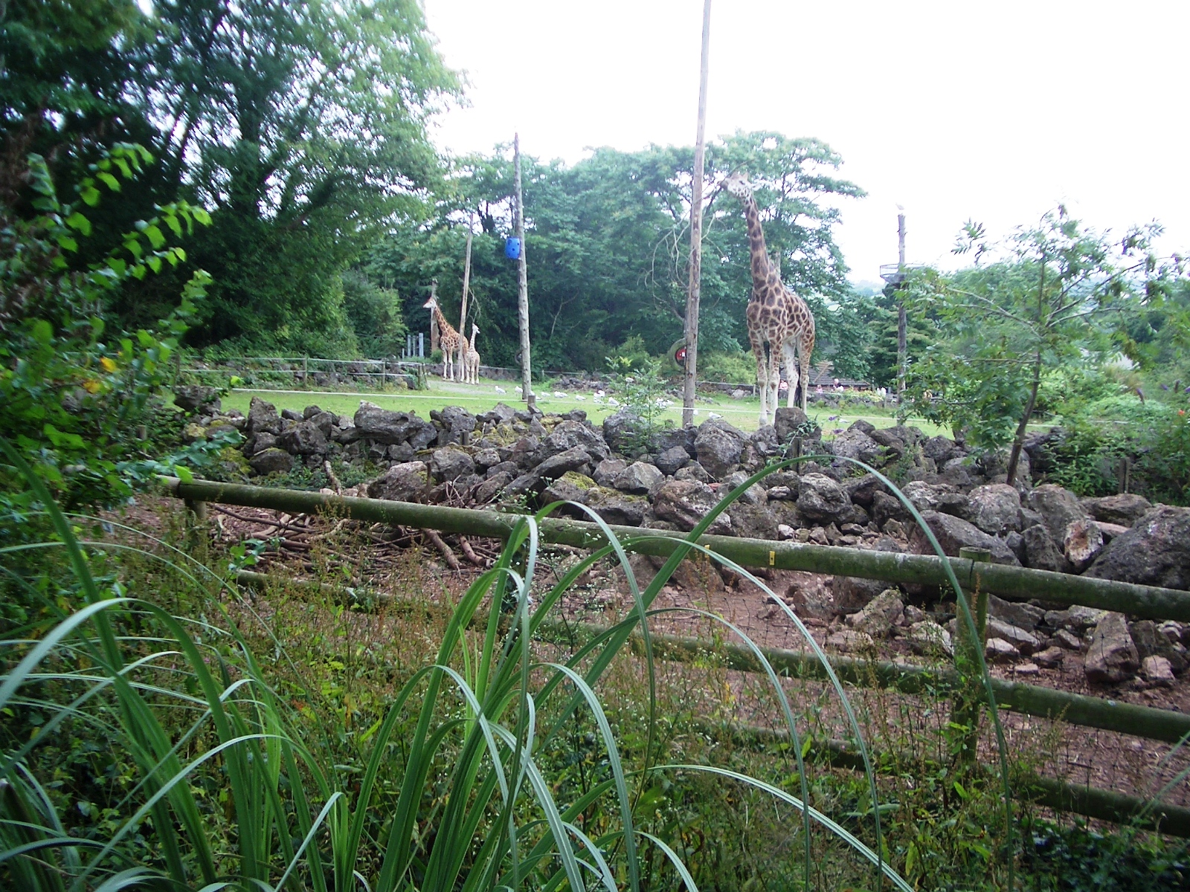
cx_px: 595
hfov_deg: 52.6
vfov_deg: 40.7
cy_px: 446
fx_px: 1203
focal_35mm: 35
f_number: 2.6
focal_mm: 5.8
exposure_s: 1/250
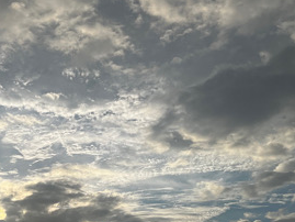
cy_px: 184
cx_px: 81
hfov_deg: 32.7
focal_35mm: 58
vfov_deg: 24.8
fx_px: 495
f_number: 1.5
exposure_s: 1/14286
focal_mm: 5.7
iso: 50
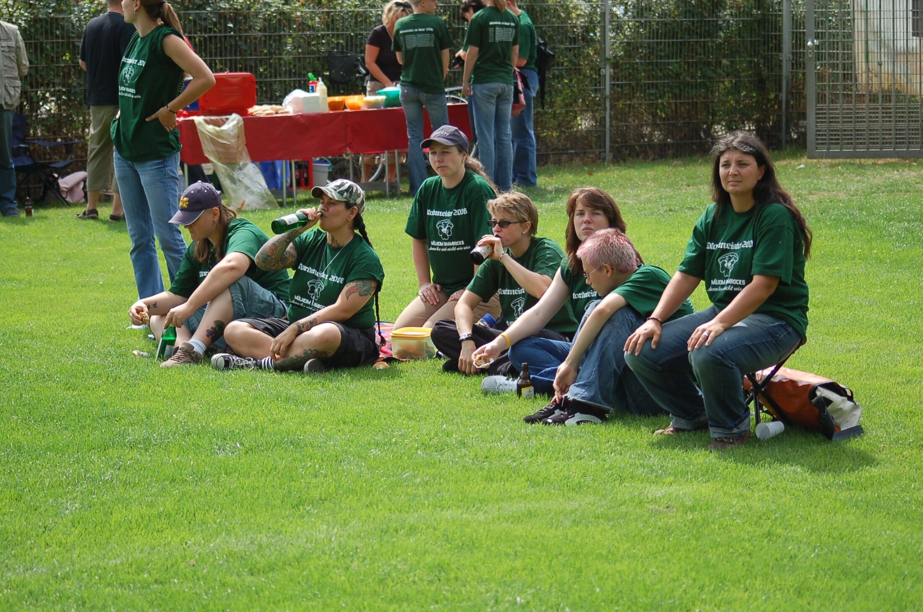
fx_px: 2687
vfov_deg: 13.0
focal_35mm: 105
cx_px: 462
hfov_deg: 19.5
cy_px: 306
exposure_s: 1/1000
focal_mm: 70
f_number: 4
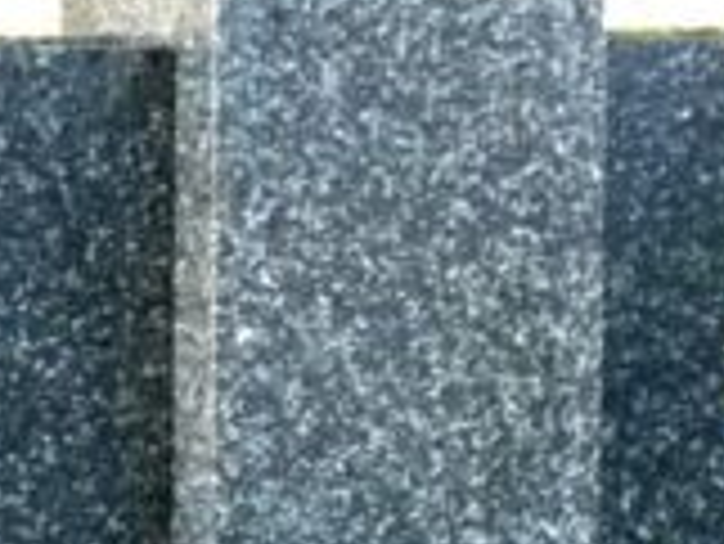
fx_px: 13458
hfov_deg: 3.1
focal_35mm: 643
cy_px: 940
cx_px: 576
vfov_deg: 2.3
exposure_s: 1/40
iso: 200
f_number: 3.6
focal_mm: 18
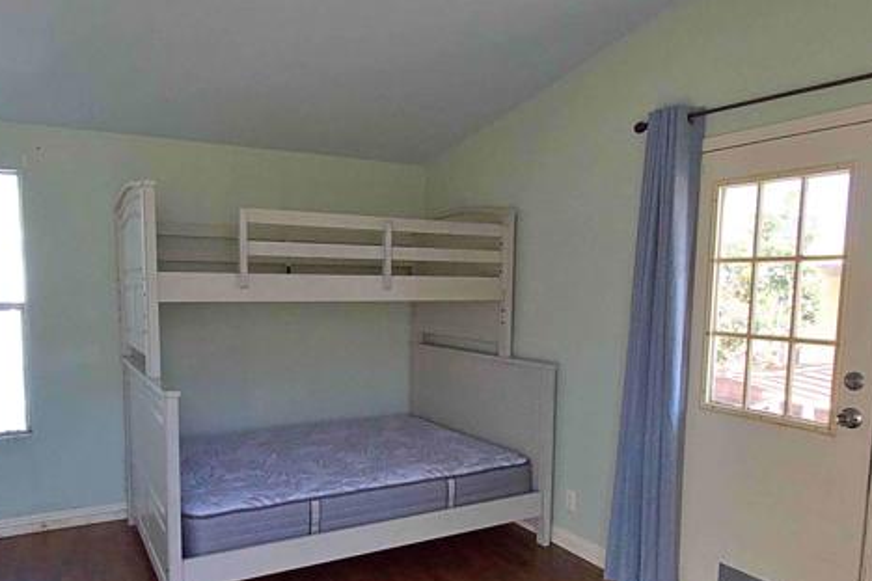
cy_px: 351
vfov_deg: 48.1
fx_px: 646
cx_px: 389
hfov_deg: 67.8
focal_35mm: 27
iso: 6400
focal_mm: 13
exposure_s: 1/400
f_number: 10
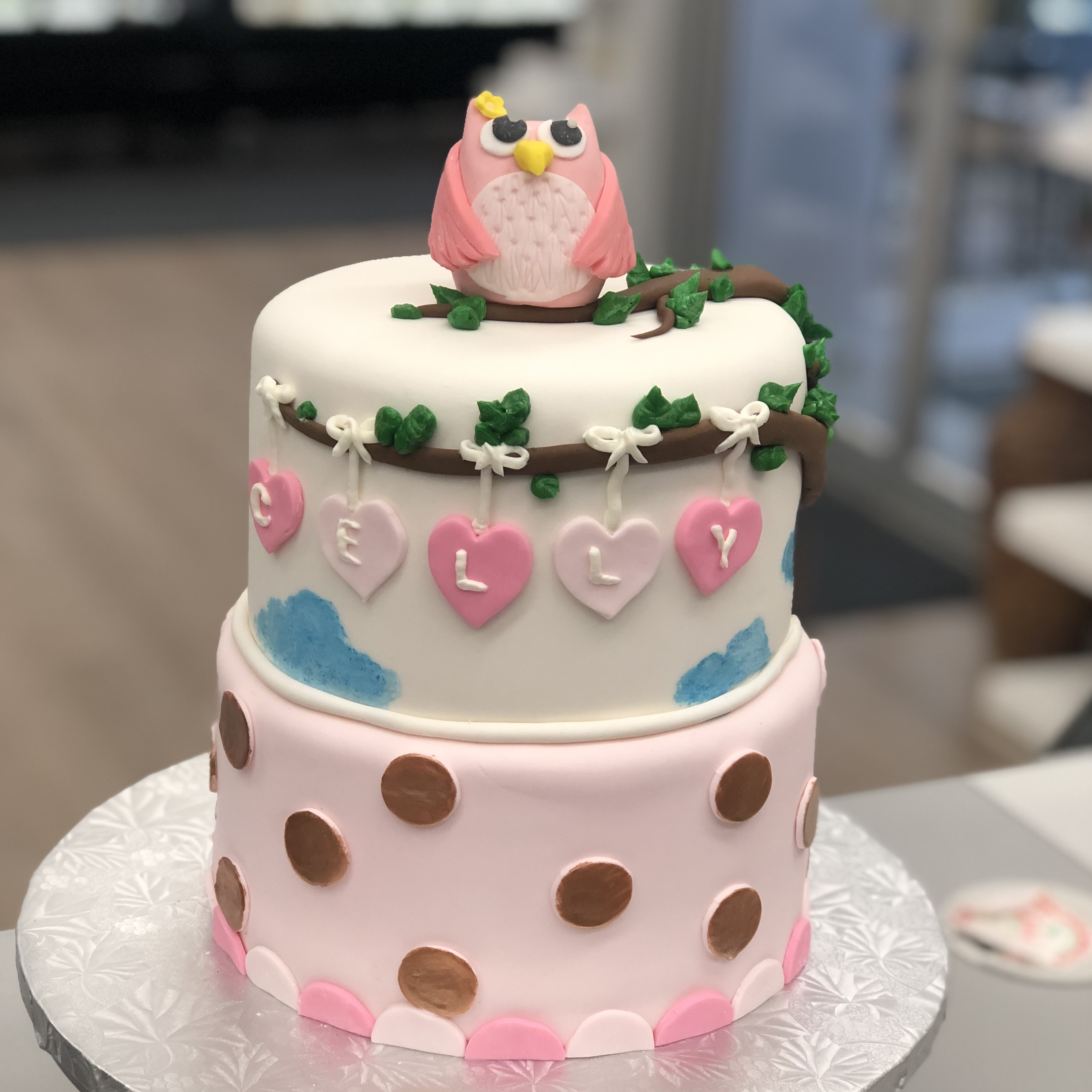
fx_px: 2427
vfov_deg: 25.4
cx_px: 546
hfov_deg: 25.4
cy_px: 573
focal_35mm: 68
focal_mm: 6.6
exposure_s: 1/30
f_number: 2.8
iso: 32
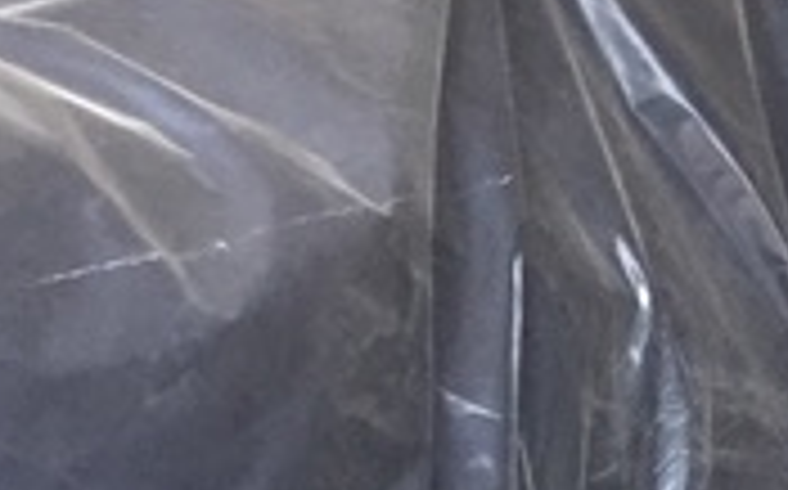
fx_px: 3862
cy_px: -135
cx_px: 2035
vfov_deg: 7.2
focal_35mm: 180
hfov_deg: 9.9
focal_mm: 4.15
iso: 50
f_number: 2.2
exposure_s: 1/30
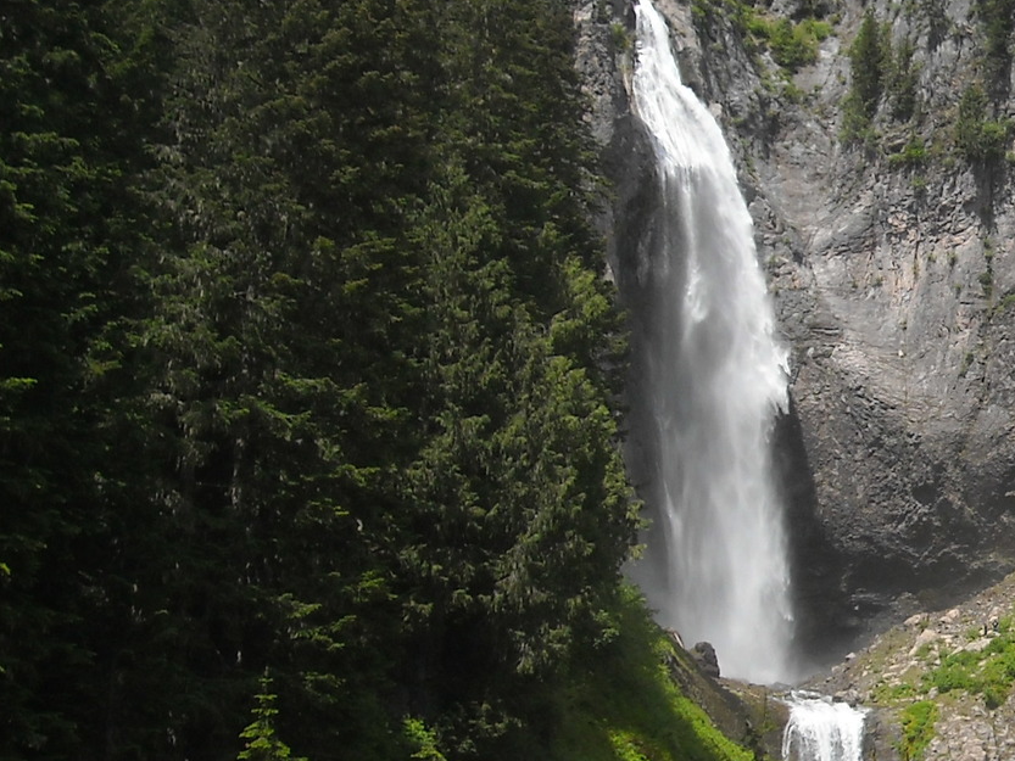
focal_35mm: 84
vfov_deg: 17.6
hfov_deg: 22.1
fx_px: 2463
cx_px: 1092
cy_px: 418
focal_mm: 5.7
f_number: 5.6
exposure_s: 1/260
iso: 64
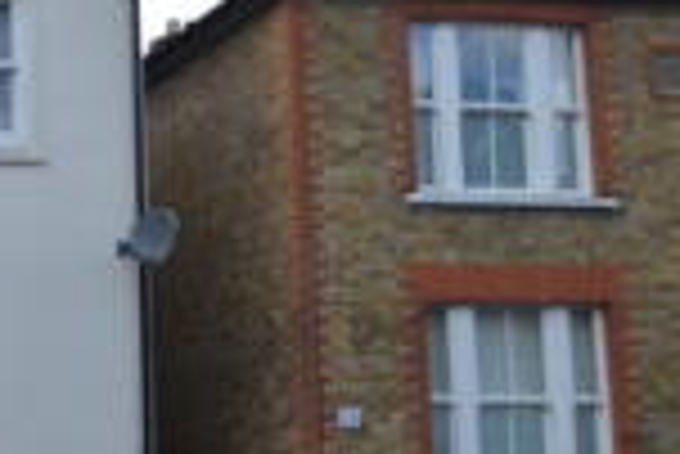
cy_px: 124
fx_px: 1248
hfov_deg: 26.7
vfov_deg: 20.5
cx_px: -153
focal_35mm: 66
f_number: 8
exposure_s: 1/250
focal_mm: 14
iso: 200
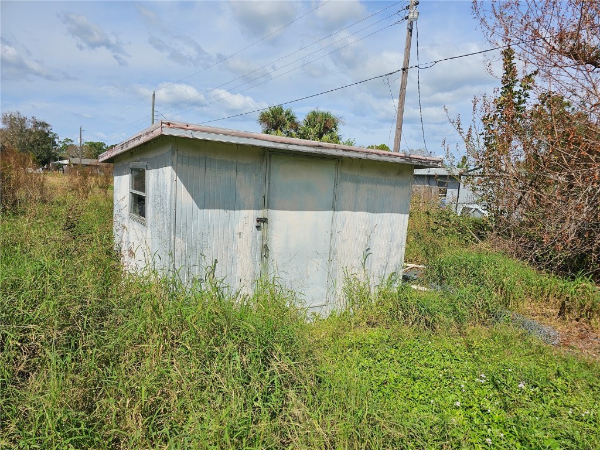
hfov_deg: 73.9
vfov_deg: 58.9
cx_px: 300
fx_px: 399
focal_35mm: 23
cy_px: 225
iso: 10
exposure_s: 1/1824
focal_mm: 6.3
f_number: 1.7
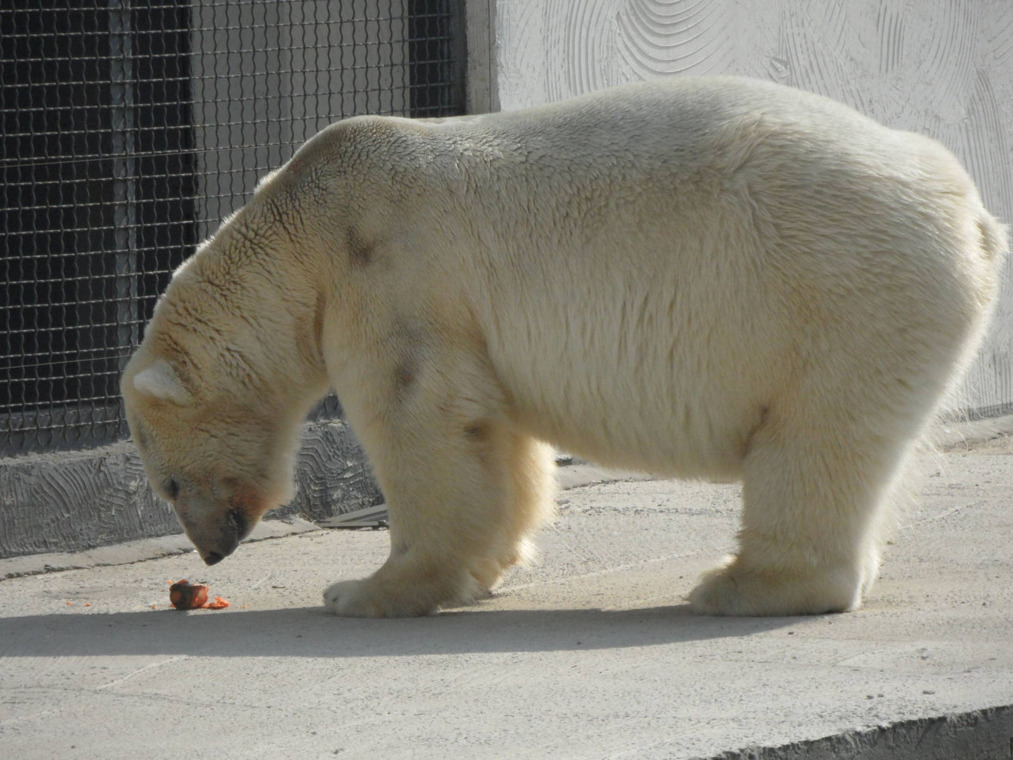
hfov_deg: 6.0
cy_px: 380
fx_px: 9657
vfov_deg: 4.5
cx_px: 506
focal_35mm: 330
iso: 200
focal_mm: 53.3
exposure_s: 1/1000
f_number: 5.6
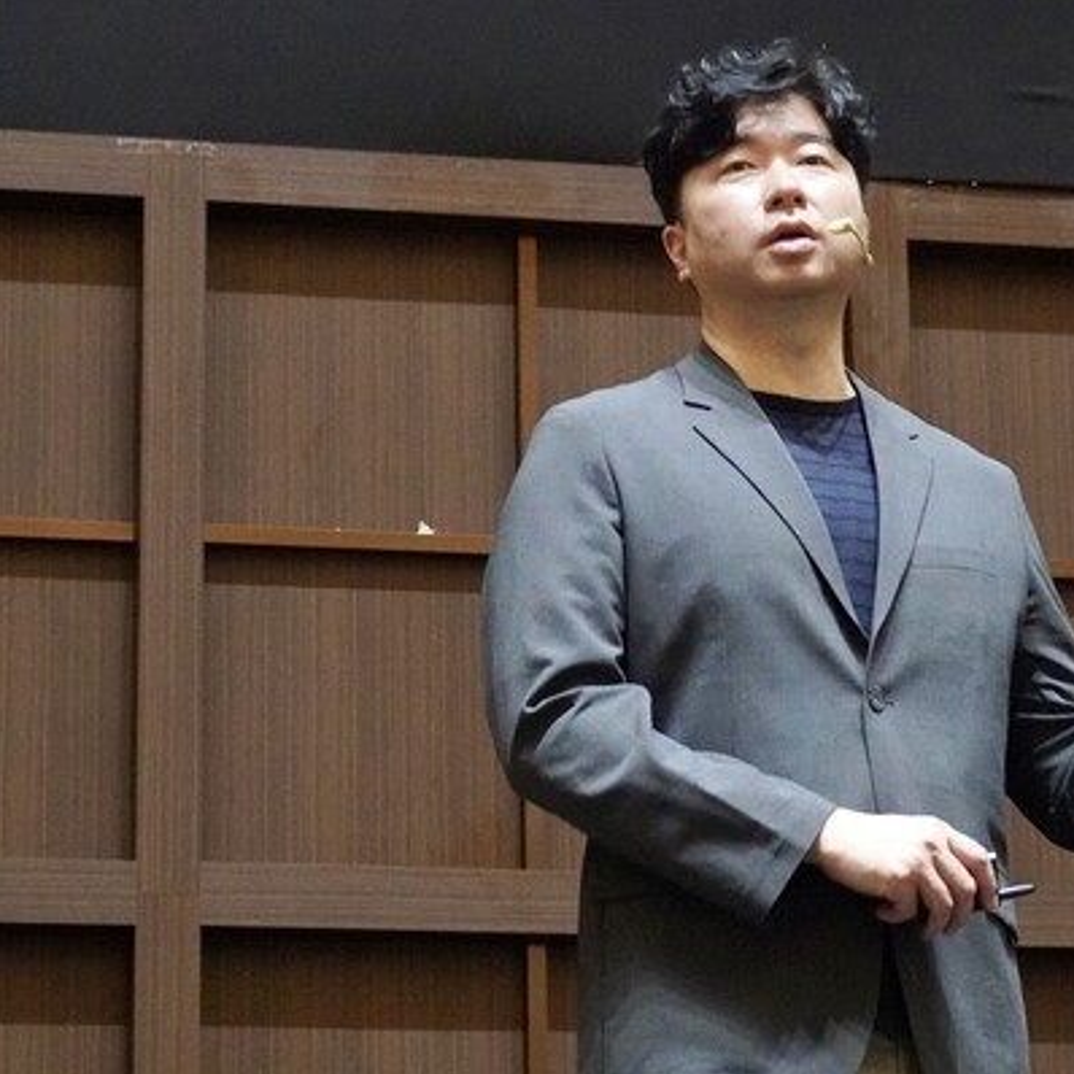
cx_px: 761
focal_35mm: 83
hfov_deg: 20.9
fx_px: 2901
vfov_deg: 21.0
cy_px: 537
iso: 6400
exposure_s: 1/60
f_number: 5.6
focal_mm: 43
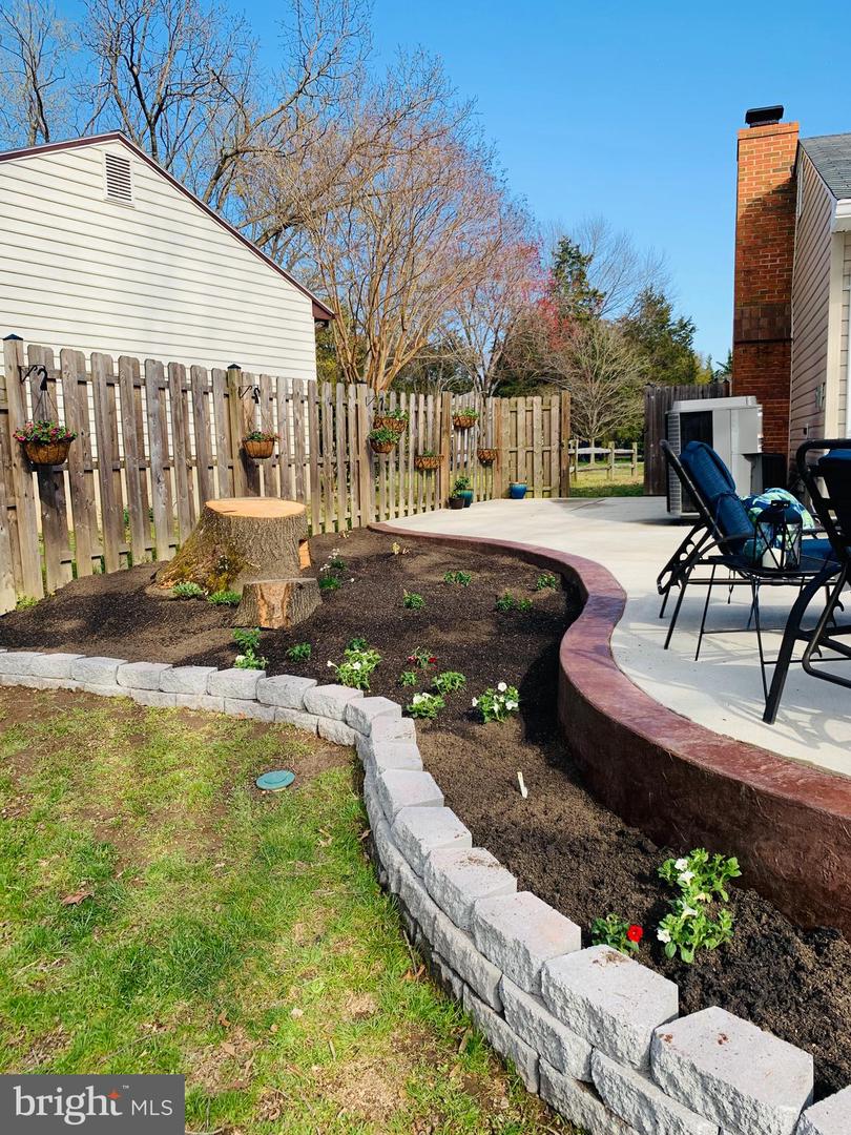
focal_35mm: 26
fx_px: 852
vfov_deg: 67.3
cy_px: 568
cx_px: 426
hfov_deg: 53.1
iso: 25
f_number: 1.8
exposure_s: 1/1124
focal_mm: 4.25
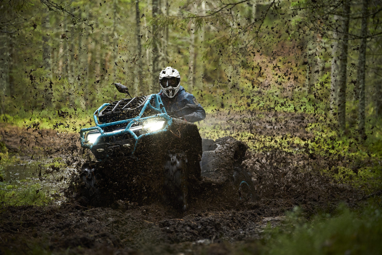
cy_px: 128
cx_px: 191
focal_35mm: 110
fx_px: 1167
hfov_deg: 18.6
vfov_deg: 12.5
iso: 2000
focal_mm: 110
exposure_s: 1/500
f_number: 2.8
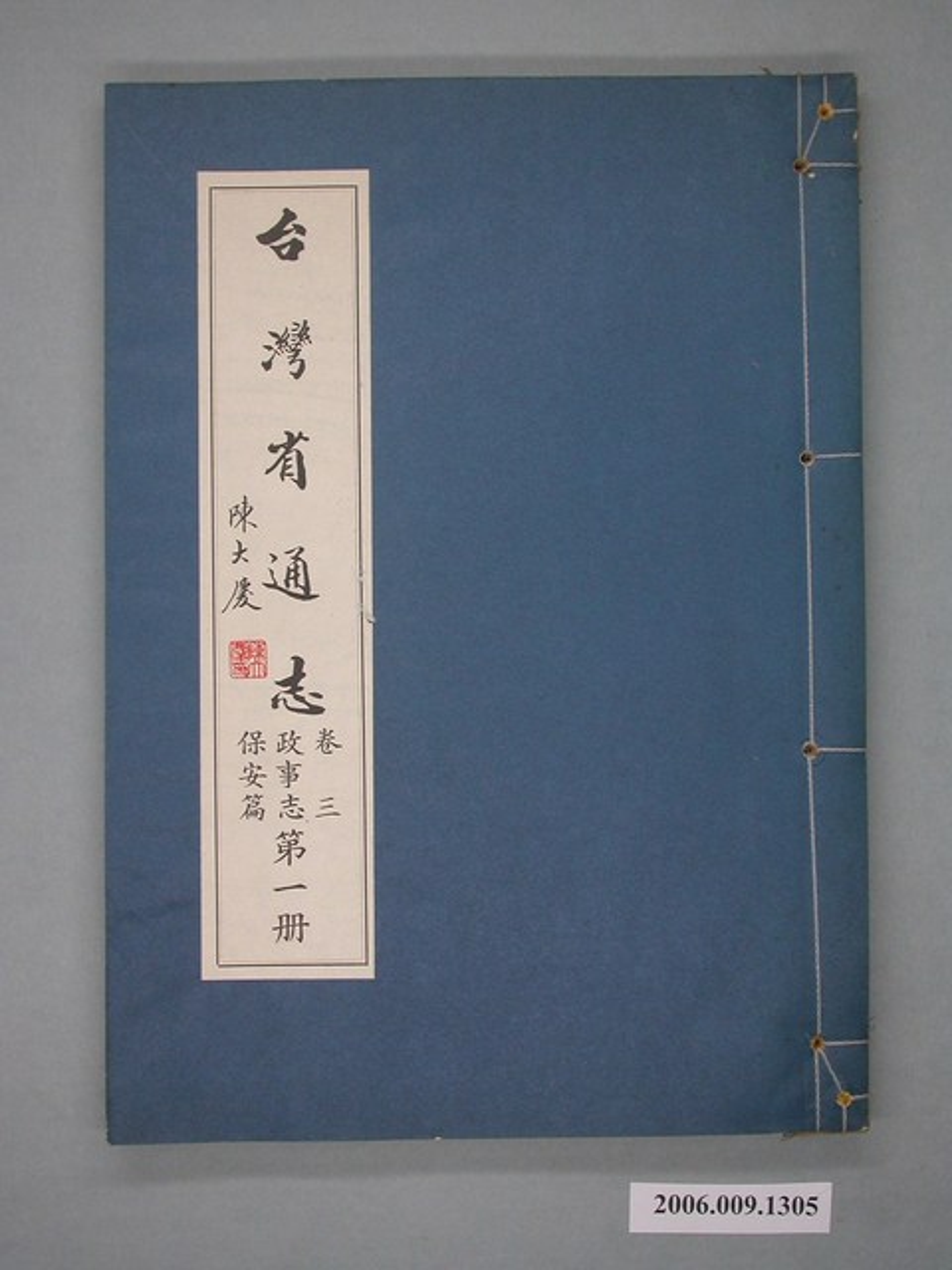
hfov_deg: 27.5
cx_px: 476
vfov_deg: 36.2
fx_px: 1943
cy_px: 635
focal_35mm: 53
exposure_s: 1/69.4
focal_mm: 11.1
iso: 100
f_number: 2.9
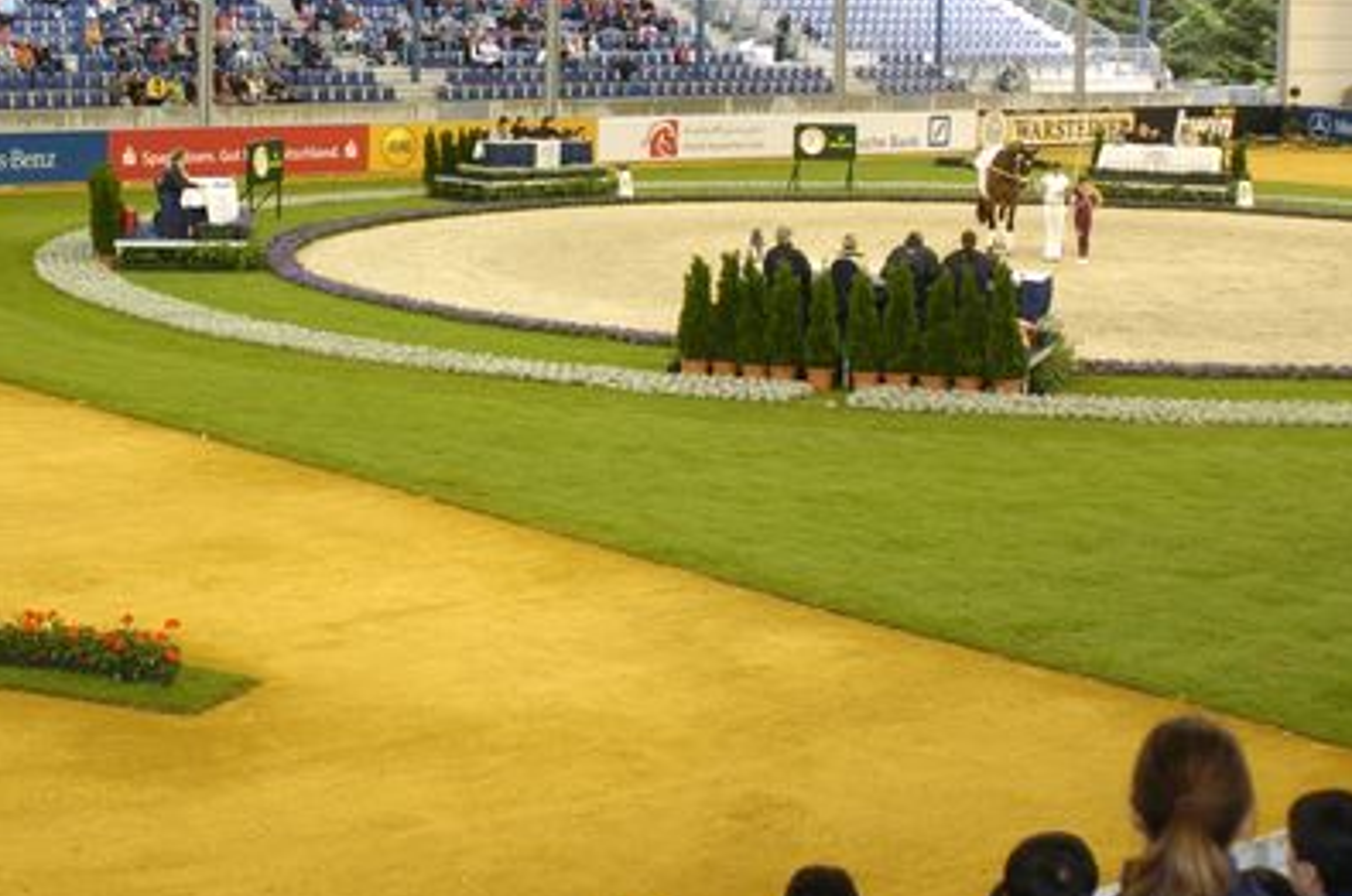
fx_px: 2550
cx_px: 462
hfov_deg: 29.5
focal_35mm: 68
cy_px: 195
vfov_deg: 19.8
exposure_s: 1/125
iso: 320
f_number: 3.5
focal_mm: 28
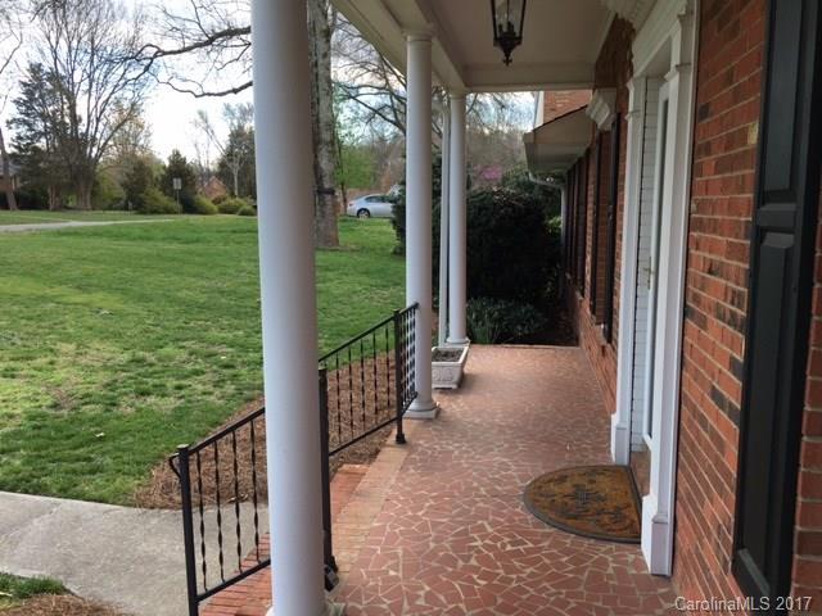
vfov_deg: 48.2
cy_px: 308
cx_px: 411
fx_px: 689
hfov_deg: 61.7
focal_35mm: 29
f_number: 2.2
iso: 25
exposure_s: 1/283
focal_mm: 4.15
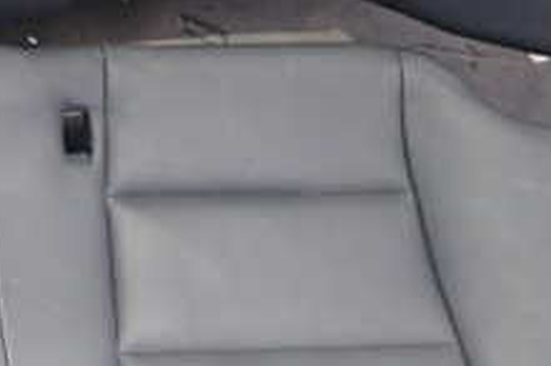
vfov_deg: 19.0
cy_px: 281
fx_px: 1085
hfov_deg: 26.1
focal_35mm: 71
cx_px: -70
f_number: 2
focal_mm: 4.5
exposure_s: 1/30
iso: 400
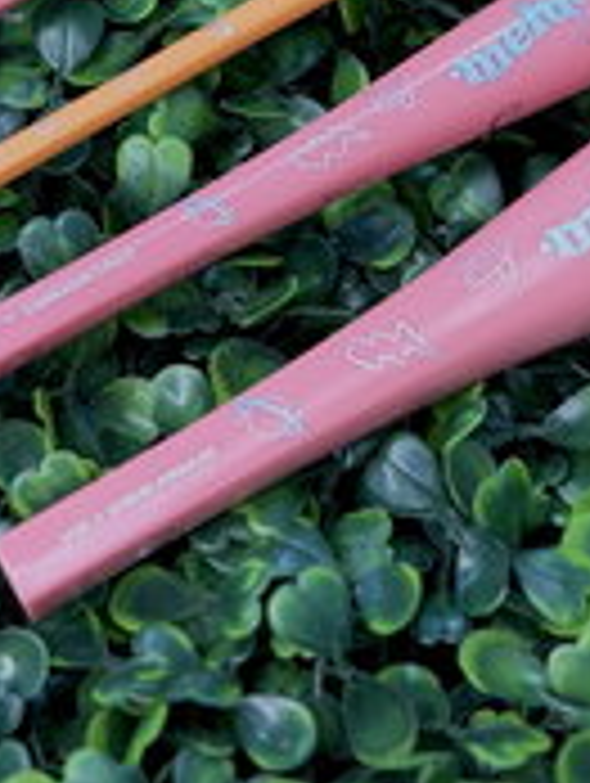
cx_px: 284
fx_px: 3332
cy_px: -124
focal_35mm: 147
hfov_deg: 10.1
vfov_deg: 13.1
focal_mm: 6.76
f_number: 1.78
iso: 100
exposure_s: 1/87
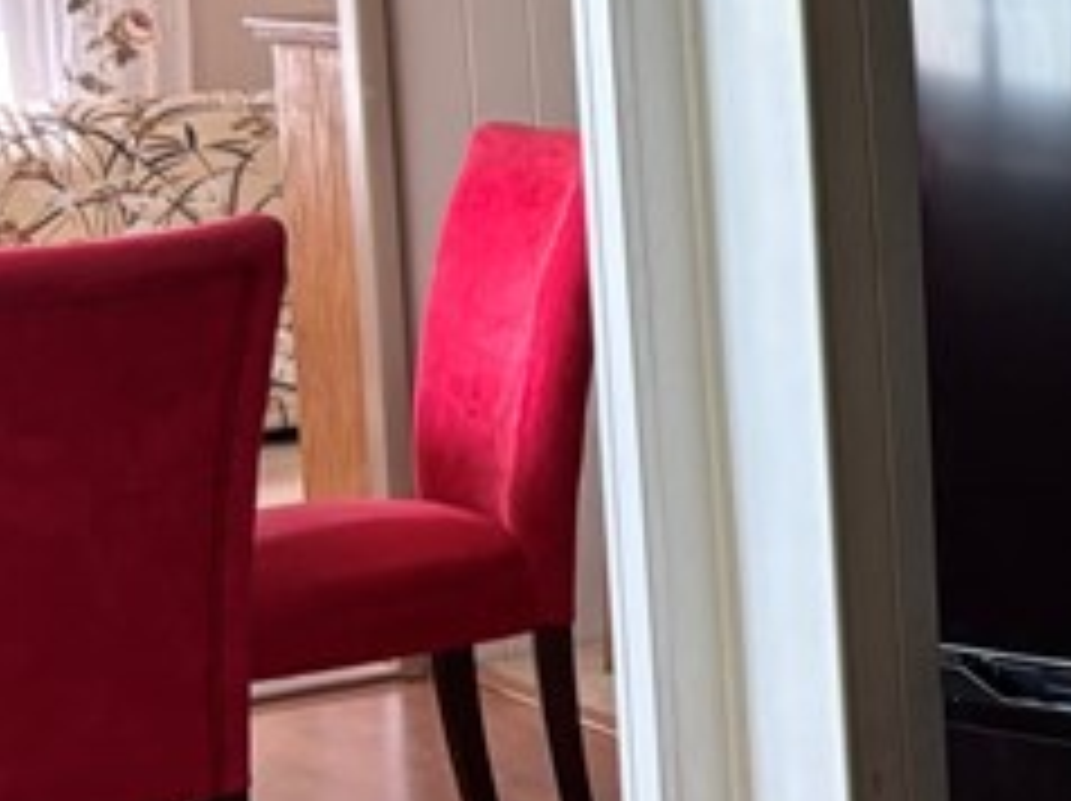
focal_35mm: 112
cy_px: 104
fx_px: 3462
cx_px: 2070
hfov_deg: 14.8
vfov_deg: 13.1
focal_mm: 5.96
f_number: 1.6
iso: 125
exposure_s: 1/85
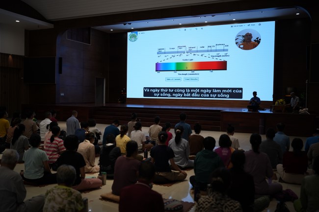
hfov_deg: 54.4
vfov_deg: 37.8
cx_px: 160
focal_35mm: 35
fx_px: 310
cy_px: 106
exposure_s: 1/250
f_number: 2
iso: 200
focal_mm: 35
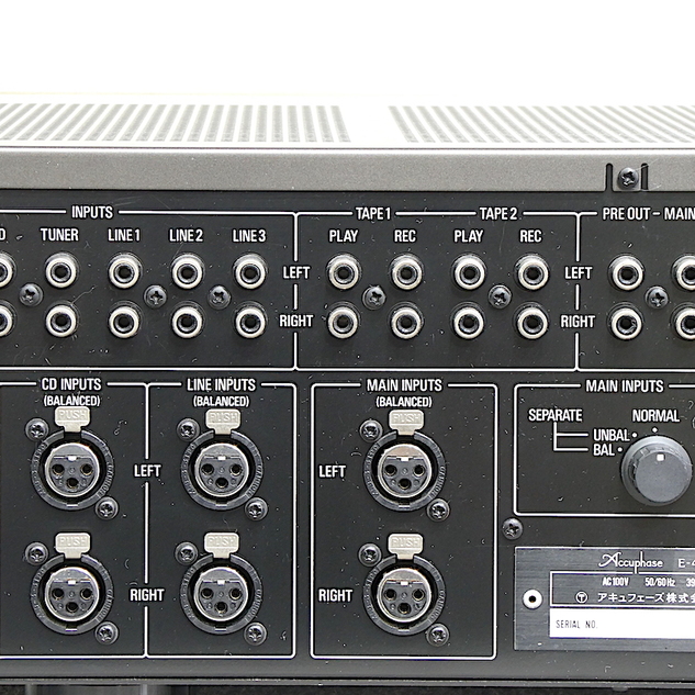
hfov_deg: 9.7
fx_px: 4111
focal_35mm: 181
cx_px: 255
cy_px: 390
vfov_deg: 9.7
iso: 200
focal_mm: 24.2
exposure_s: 1/2
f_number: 5.6
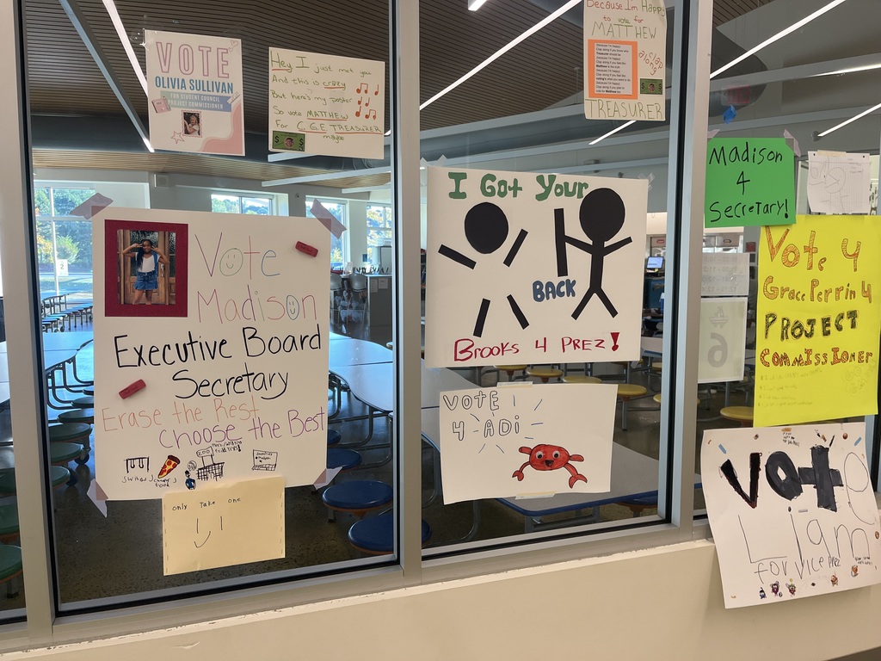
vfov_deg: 53.1
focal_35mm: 26
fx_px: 662
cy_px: 330
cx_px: 440
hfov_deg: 67.3
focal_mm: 5.1
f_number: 1.6
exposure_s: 1/121
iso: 100
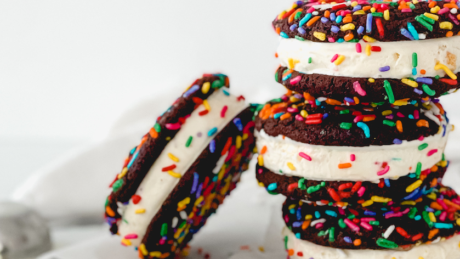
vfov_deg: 11.2
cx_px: 276
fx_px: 1317
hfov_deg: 19.8
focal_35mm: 108
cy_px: 228
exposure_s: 1/120
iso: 125
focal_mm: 6
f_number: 2
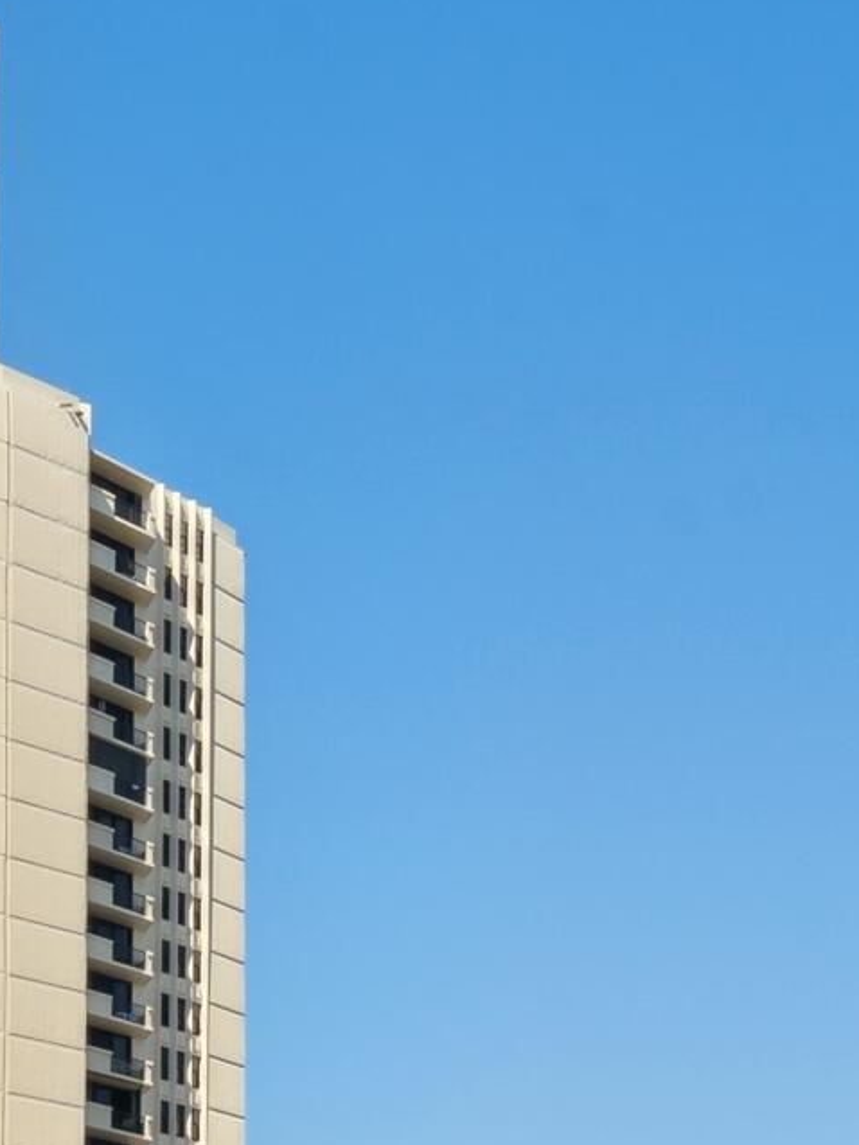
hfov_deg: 11.8
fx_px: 3142
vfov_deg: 20.6
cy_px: 705
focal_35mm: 95
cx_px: 2227
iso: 100
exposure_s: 1/400
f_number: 11
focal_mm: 21
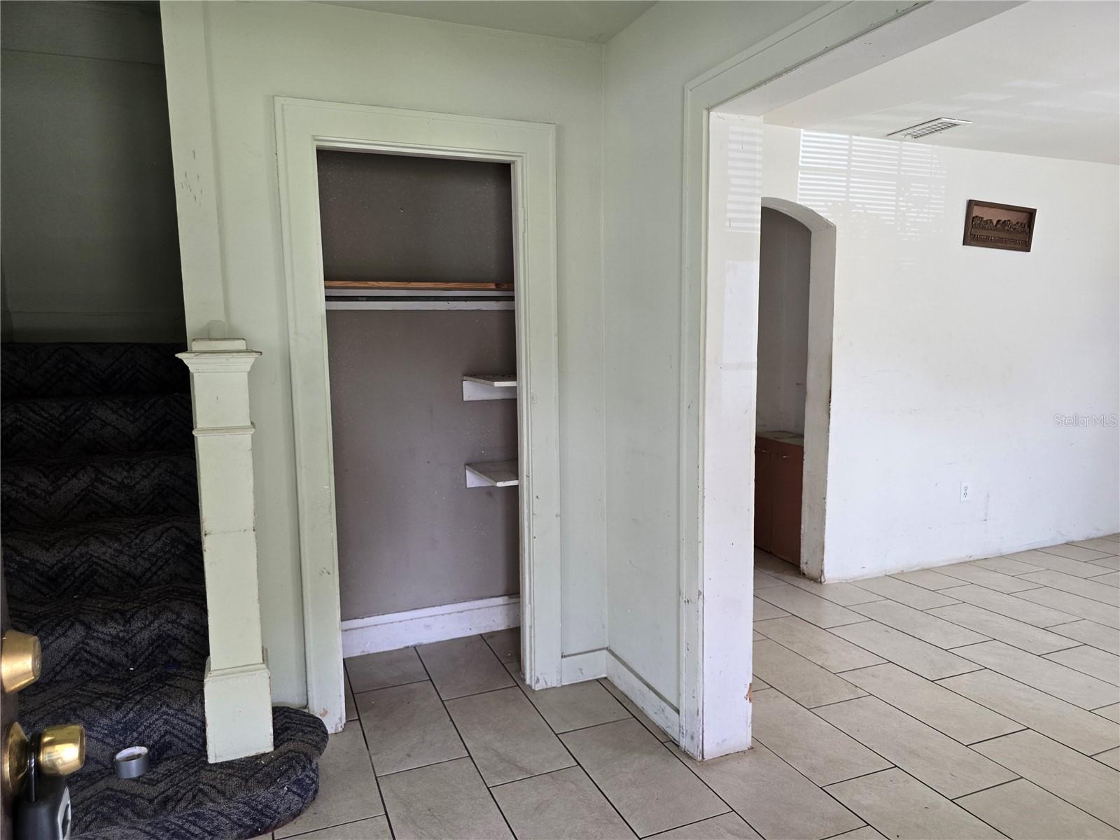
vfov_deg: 58.9
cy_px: 420
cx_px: 560
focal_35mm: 23
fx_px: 744
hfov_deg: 73.9
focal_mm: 6.3
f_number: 1.7
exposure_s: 1/180
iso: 200
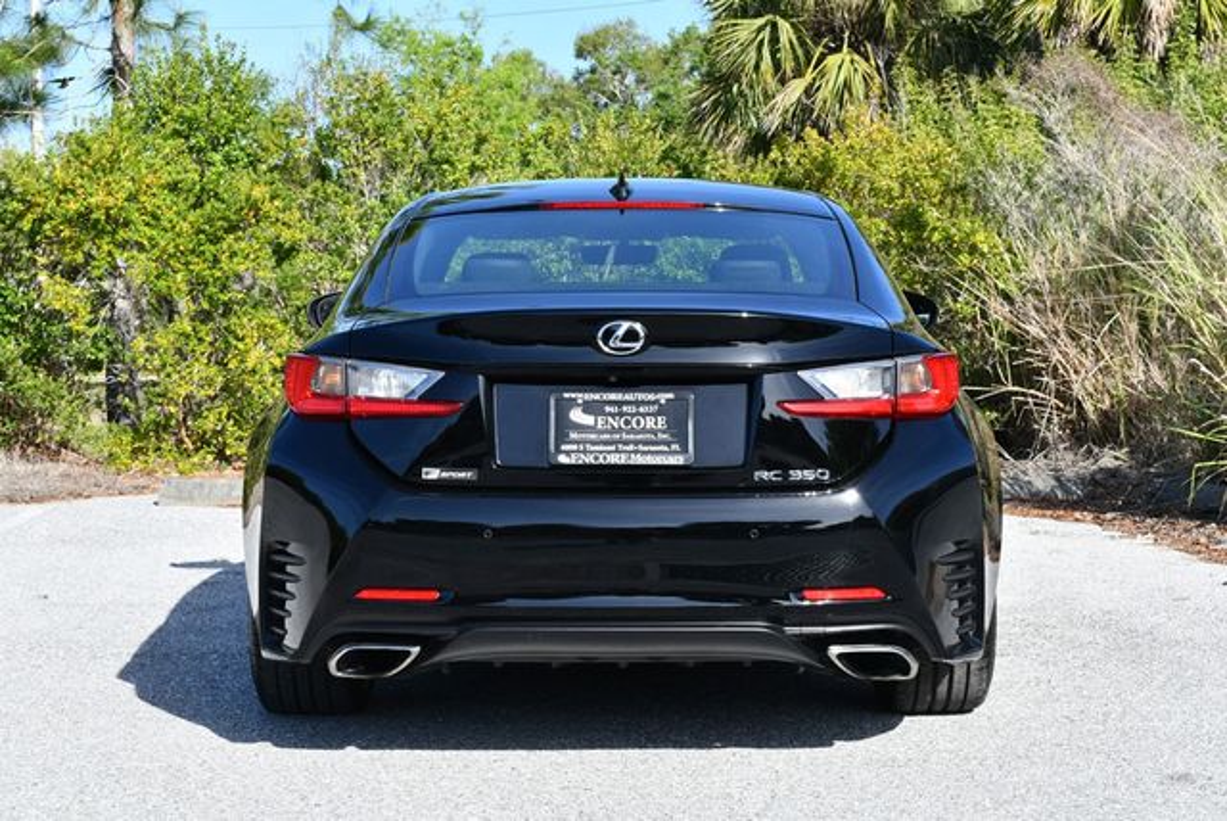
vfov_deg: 19.5
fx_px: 2388
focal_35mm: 70
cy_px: 410
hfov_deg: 28.8
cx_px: 614
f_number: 8
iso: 160
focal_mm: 35
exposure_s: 1/250
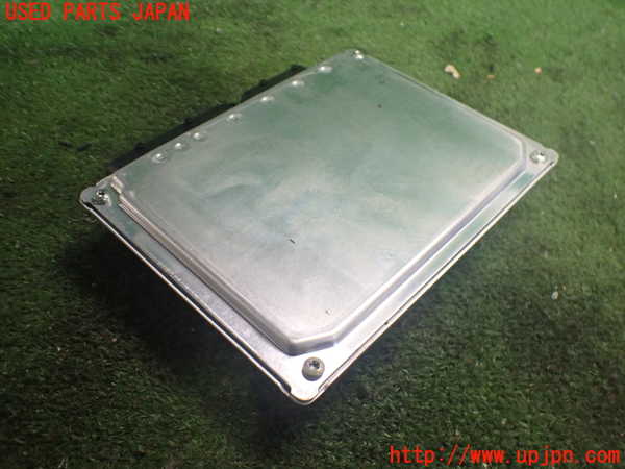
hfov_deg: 60.0
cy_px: 234
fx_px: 542
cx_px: 312
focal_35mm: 30
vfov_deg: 46.8
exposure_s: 1/100
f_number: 2.3
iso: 800
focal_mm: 5.4
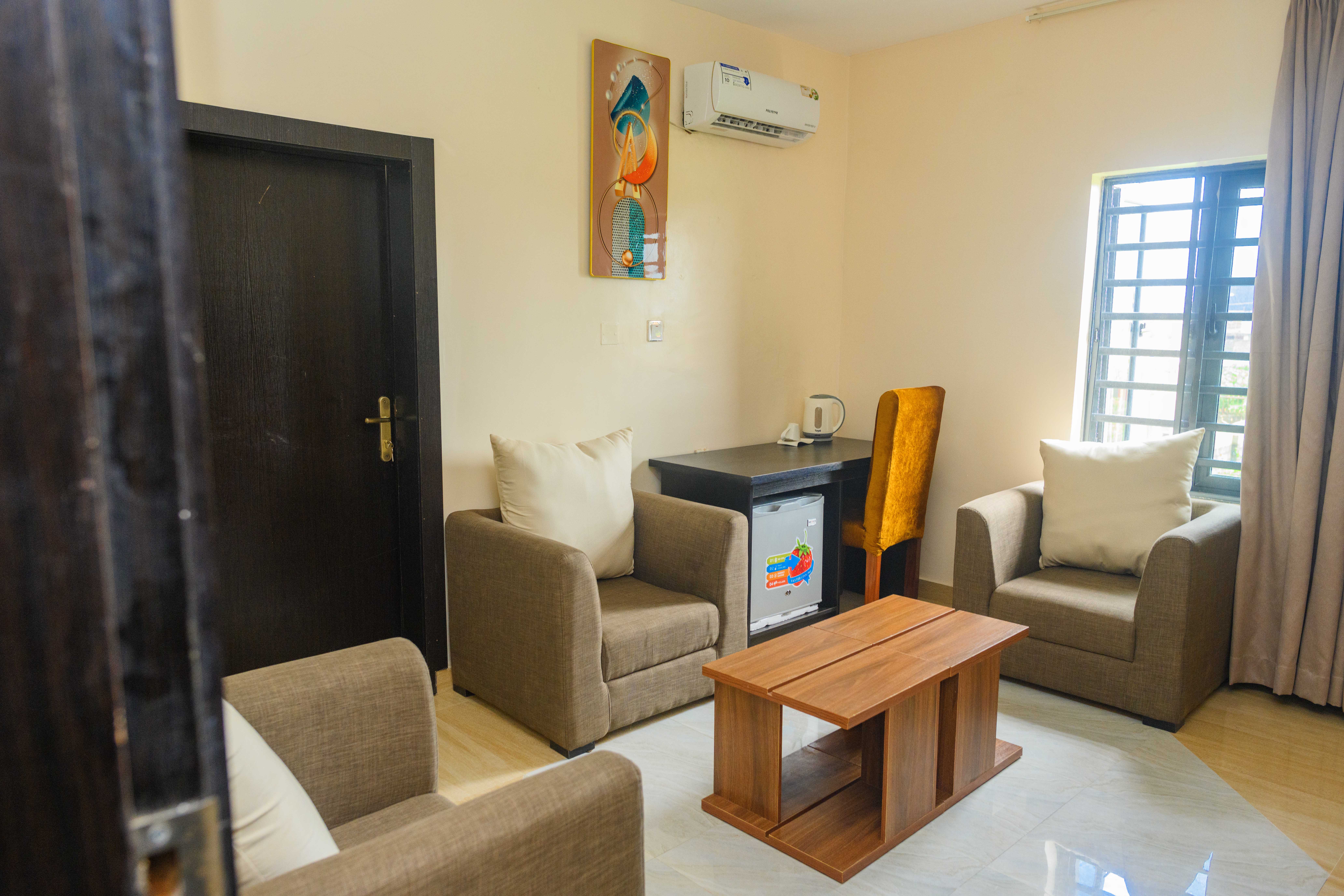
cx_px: 672
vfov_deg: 53.1
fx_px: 896
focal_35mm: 24
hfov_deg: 73.7
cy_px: 448
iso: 1250
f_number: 4
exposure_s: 1/100
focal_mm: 24
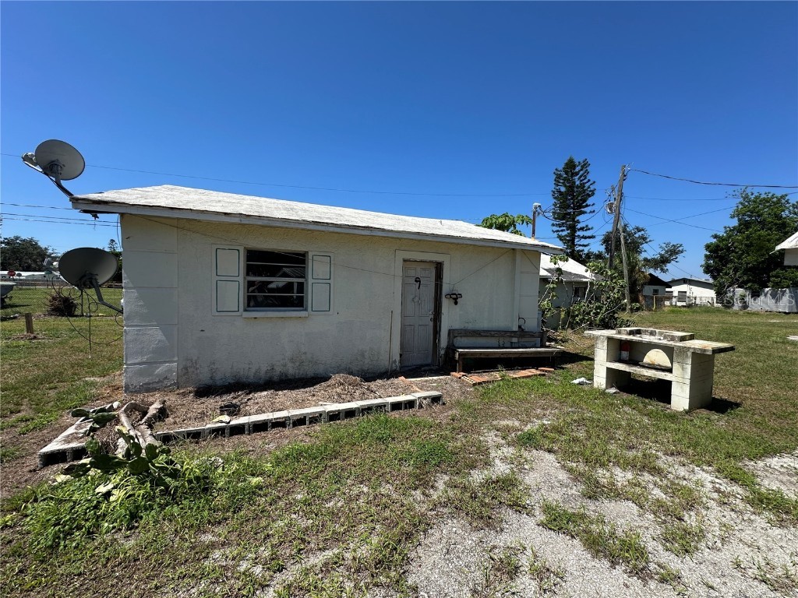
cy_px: 299
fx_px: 323
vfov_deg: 85.7
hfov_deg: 102.1
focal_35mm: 14
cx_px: 399
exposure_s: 1/1795
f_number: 2.2
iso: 50
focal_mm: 2.22
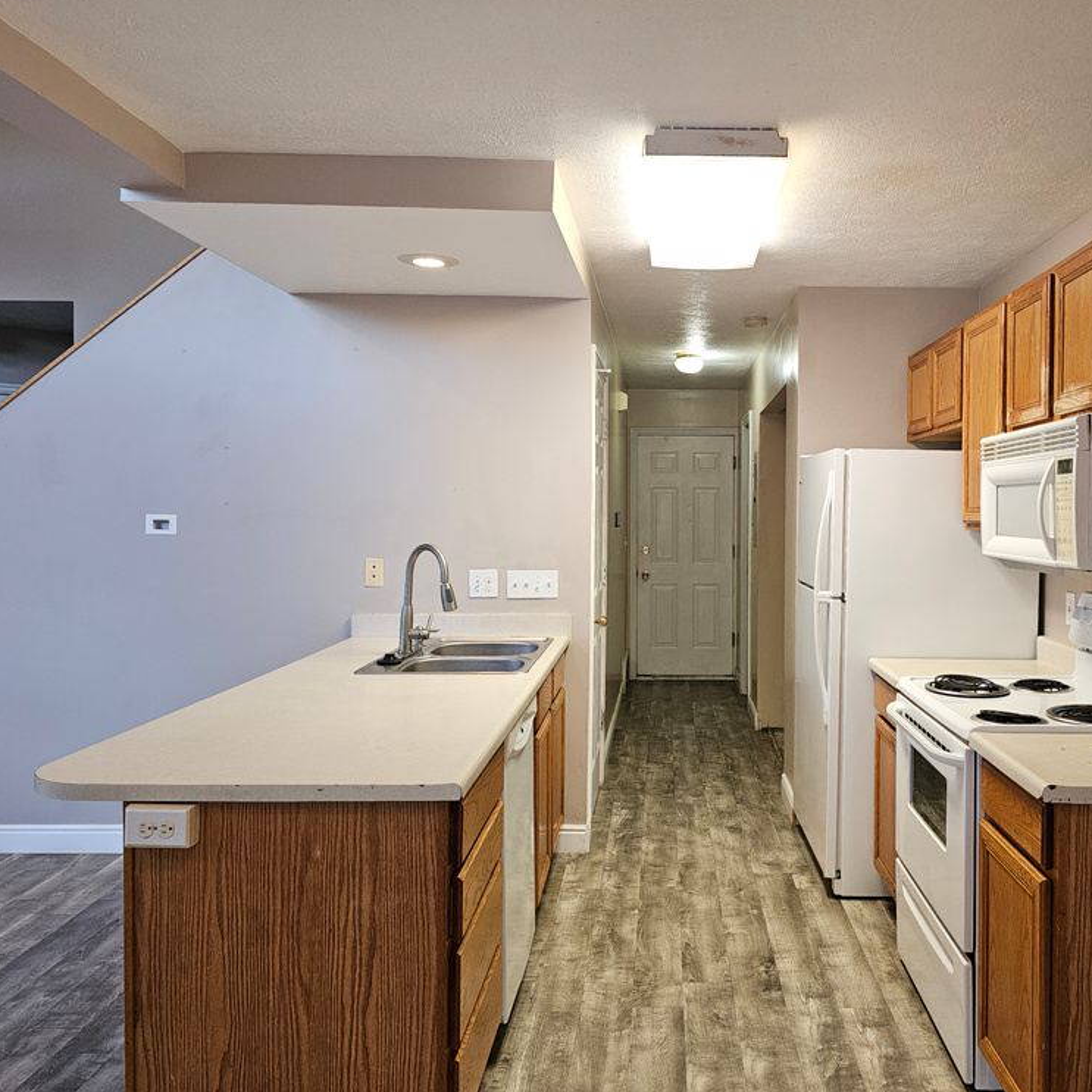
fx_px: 999
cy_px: 554
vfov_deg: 57.3
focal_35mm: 28
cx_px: 678
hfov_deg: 56.7
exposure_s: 1/60
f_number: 1.7
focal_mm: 6.3
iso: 125
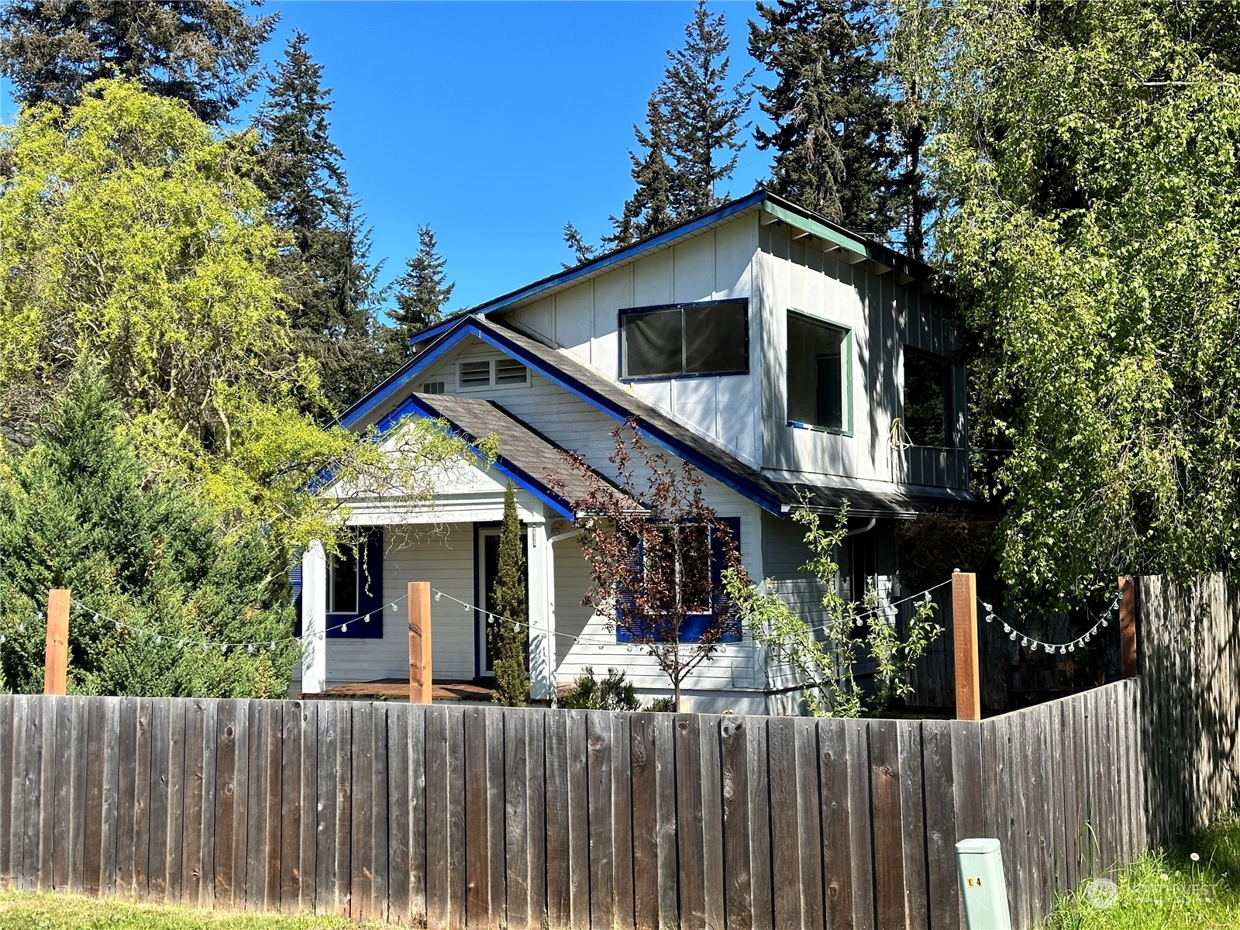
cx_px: 620
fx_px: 1719
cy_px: 465
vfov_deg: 30.3
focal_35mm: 48
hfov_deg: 39.7
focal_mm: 6.86
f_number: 1.78
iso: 64
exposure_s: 1/2597
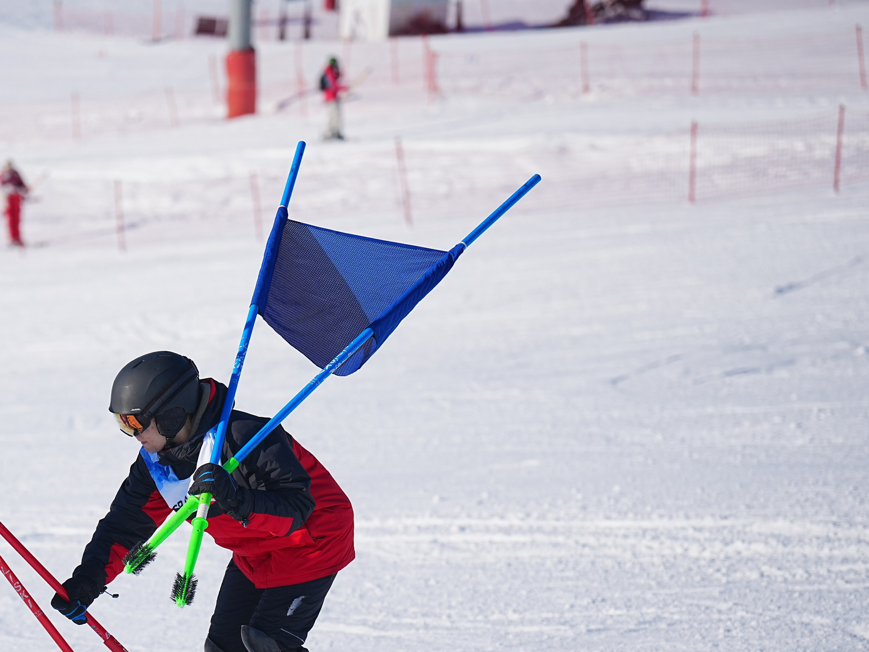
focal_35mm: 180
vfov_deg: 8.2
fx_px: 4519
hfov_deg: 10.9
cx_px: 126
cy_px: 466
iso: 100
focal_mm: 108
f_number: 2.8
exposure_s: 1/3200
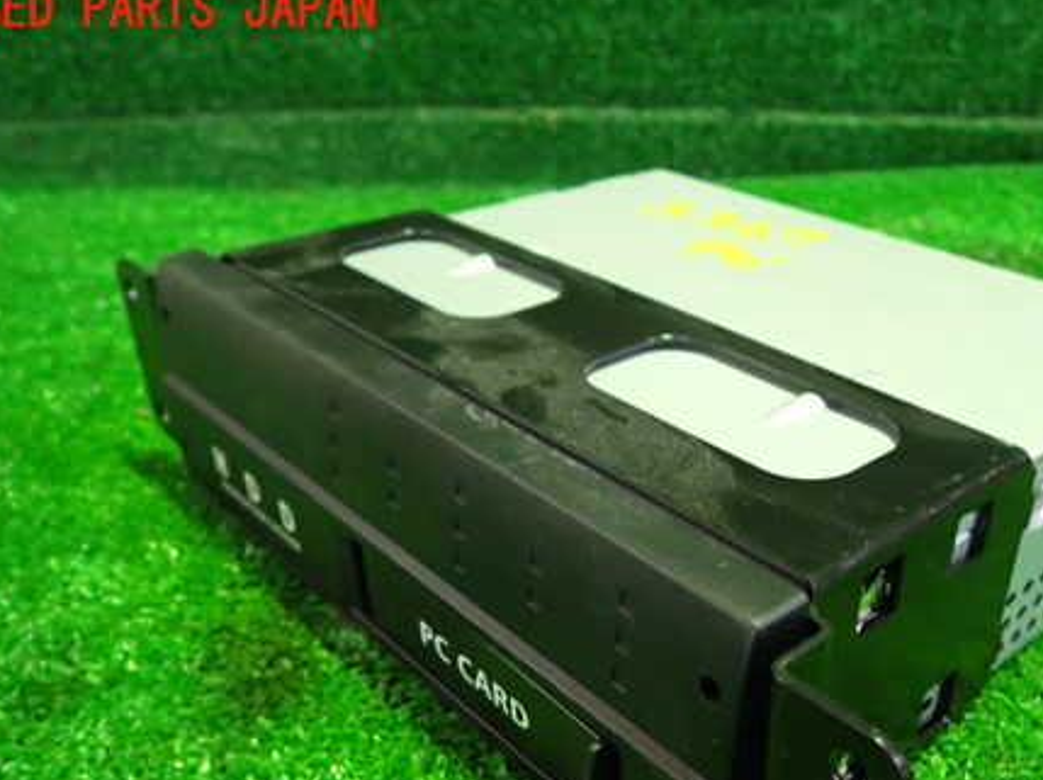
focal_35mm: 35
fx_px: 1054
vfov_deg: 40.1
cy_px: 527
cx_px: 664
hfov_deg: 52.0
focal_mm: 4.5
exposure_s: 1/30
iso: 800
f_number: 2
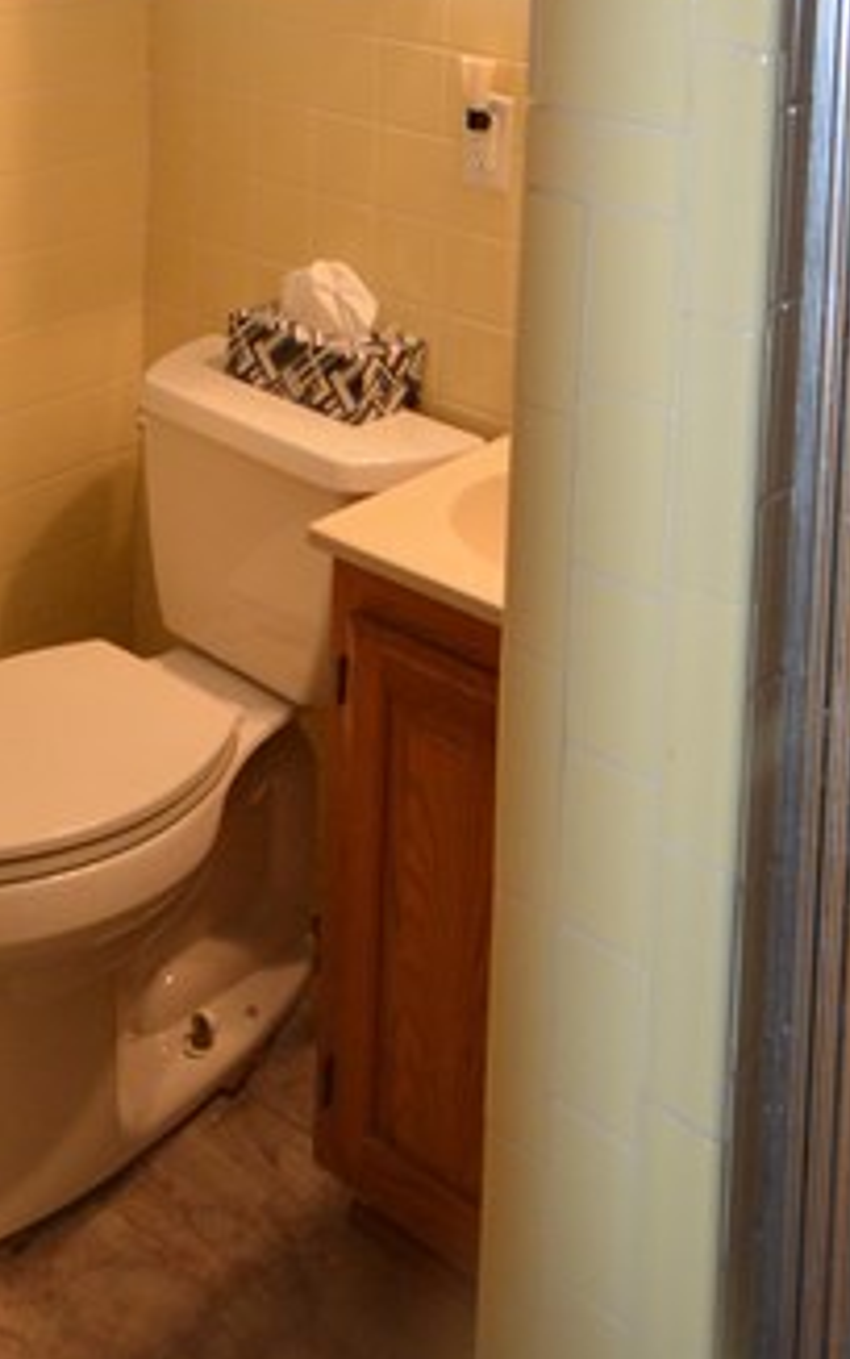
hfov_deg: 28.6
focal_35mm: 45
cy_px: -129
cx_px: 392
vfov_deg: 37.3
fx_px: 1666
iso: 720
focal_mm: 10
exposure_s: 1/60
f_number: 4
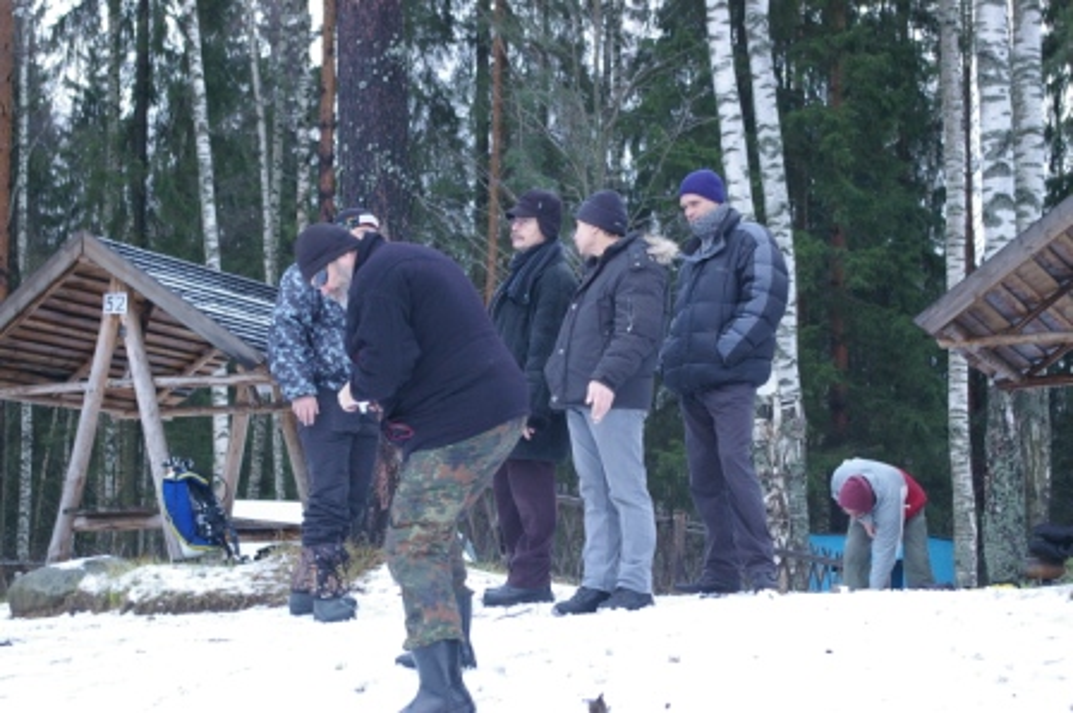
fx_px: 2234
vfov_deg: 18.2
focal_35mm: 75
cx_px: 536
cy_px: 356
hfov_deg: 27.0
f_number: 5.6
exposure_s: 1/45
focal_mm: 50
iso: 800
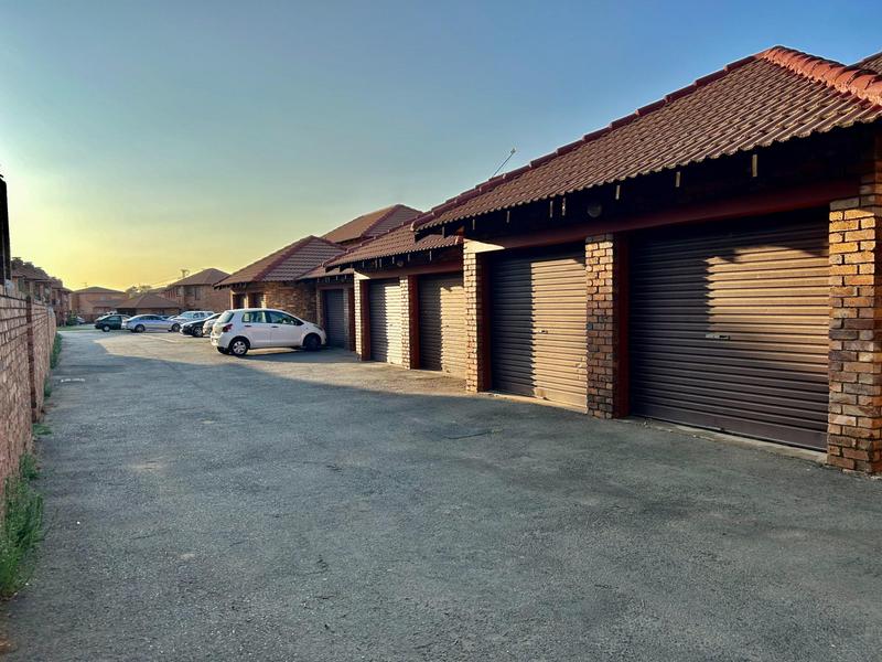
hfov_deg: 67.3
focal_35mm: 26
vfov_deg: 53.1
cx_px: 441
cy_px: 331
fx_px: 662
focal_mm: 5.7
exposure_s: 1/1698
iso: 50
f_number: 1.5
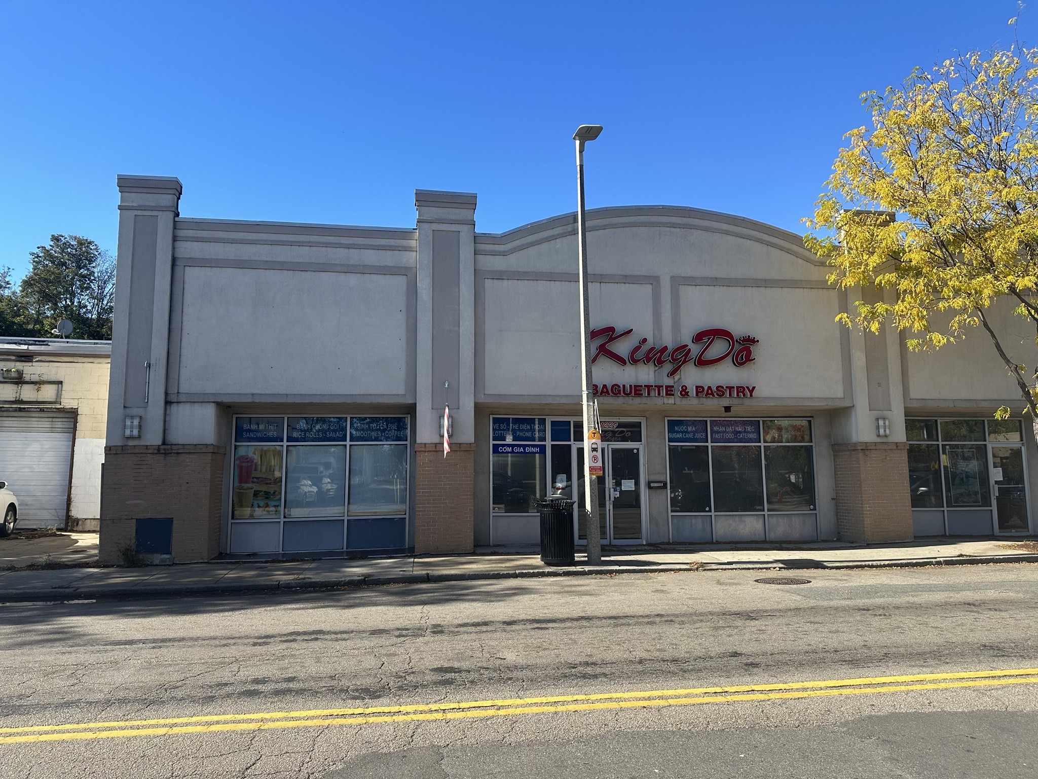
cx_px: 519
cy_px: 390
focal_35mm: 24
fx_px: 720
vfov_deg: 56.8
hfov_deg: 71.6
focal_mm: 6.86
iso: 80
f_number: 1.78
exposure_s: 1/2299
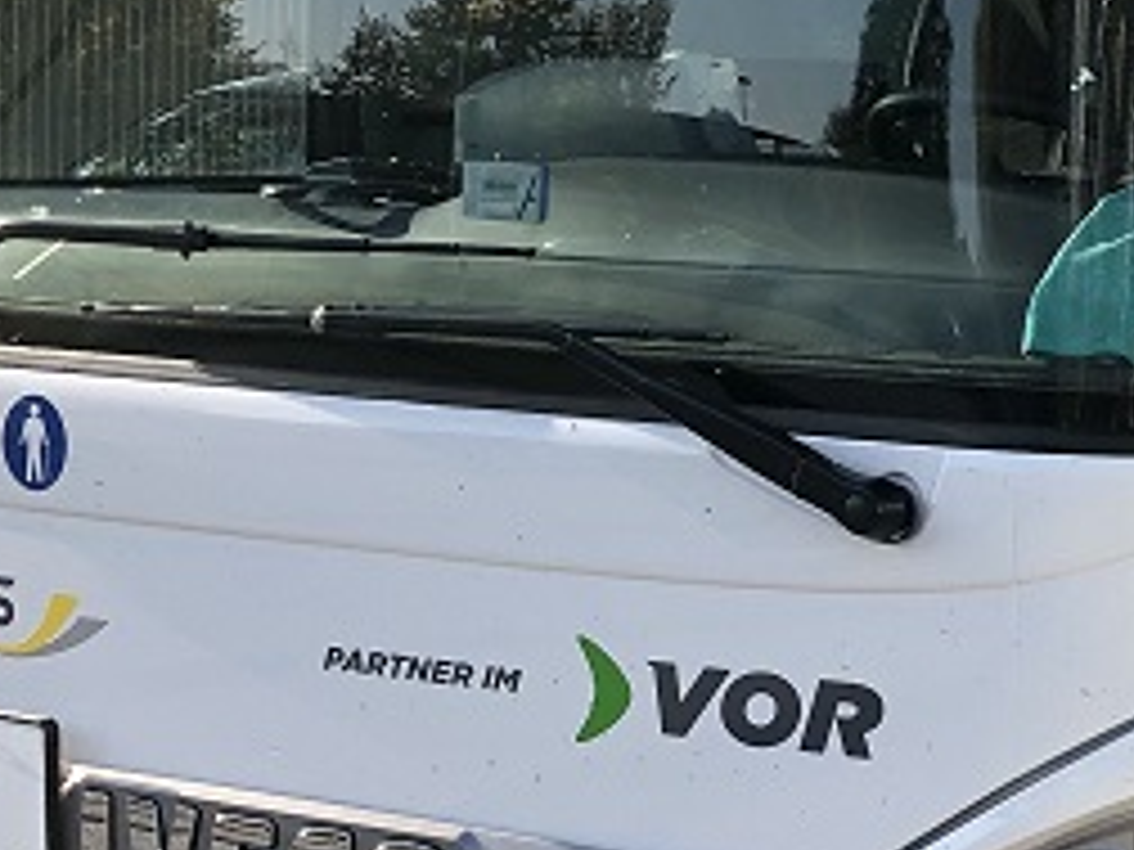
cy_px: 292
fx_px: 3735
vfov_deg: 13.0
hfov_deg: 16.8
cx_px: 1224
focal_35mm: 114
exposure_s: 1/827
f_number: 1.8
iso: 20
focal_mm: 4
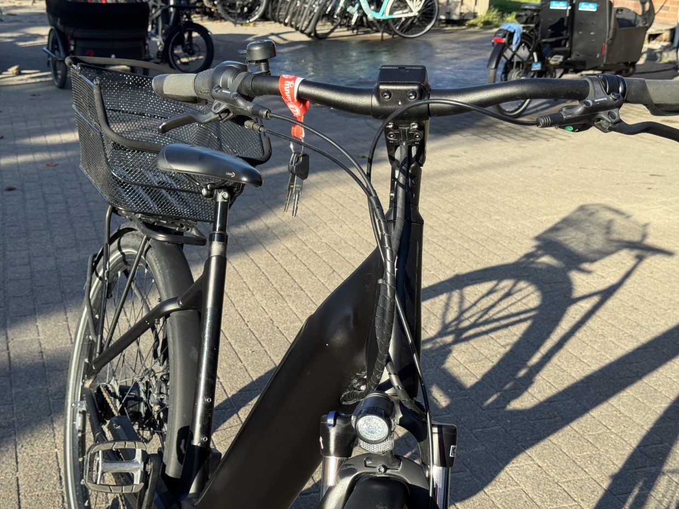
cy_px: 254
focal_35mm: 48
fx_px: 942
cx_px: 340
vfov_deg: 30.3
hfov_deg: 39.7
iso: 64
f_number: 1.78
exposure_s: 1/1597
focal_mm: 6.76
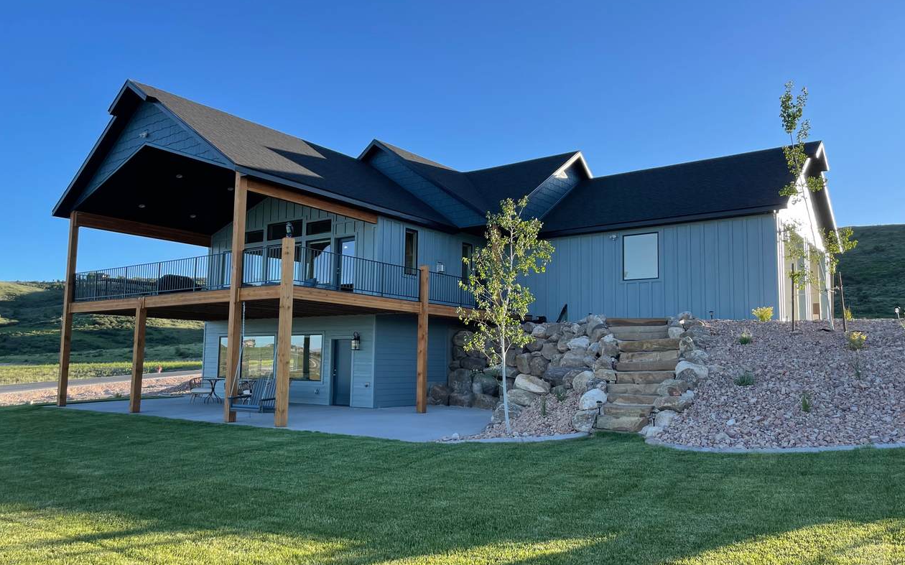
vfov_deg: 44.5
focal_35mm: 28
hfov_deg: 66.5
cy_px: 290
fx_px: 690
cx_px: 458
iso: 32
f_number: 1.6
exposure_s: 1/979
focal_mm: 4.2
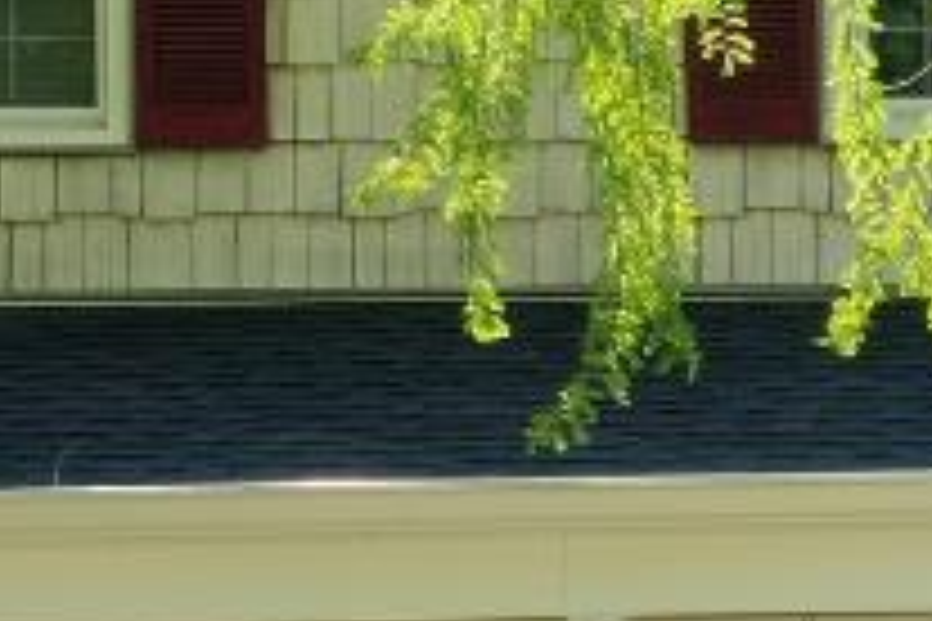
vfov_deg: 6.6
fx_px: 5255
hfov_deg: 9.4
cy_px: 1089
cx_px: 1963
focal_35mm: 203
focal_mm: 10.26
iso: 100
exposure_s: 1/200
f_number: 5
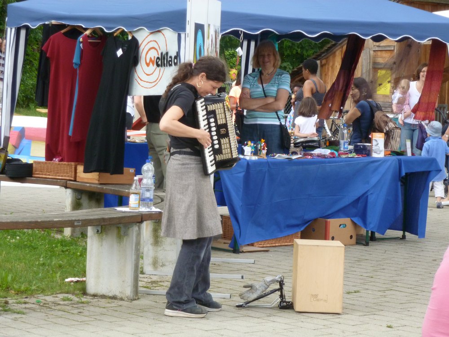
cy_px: 168
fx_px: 1699
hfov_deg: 15.1
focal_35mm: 131
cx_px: 224
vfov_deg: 11.3
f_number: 5.2
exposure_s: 1/80
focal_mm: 23.4
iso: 250
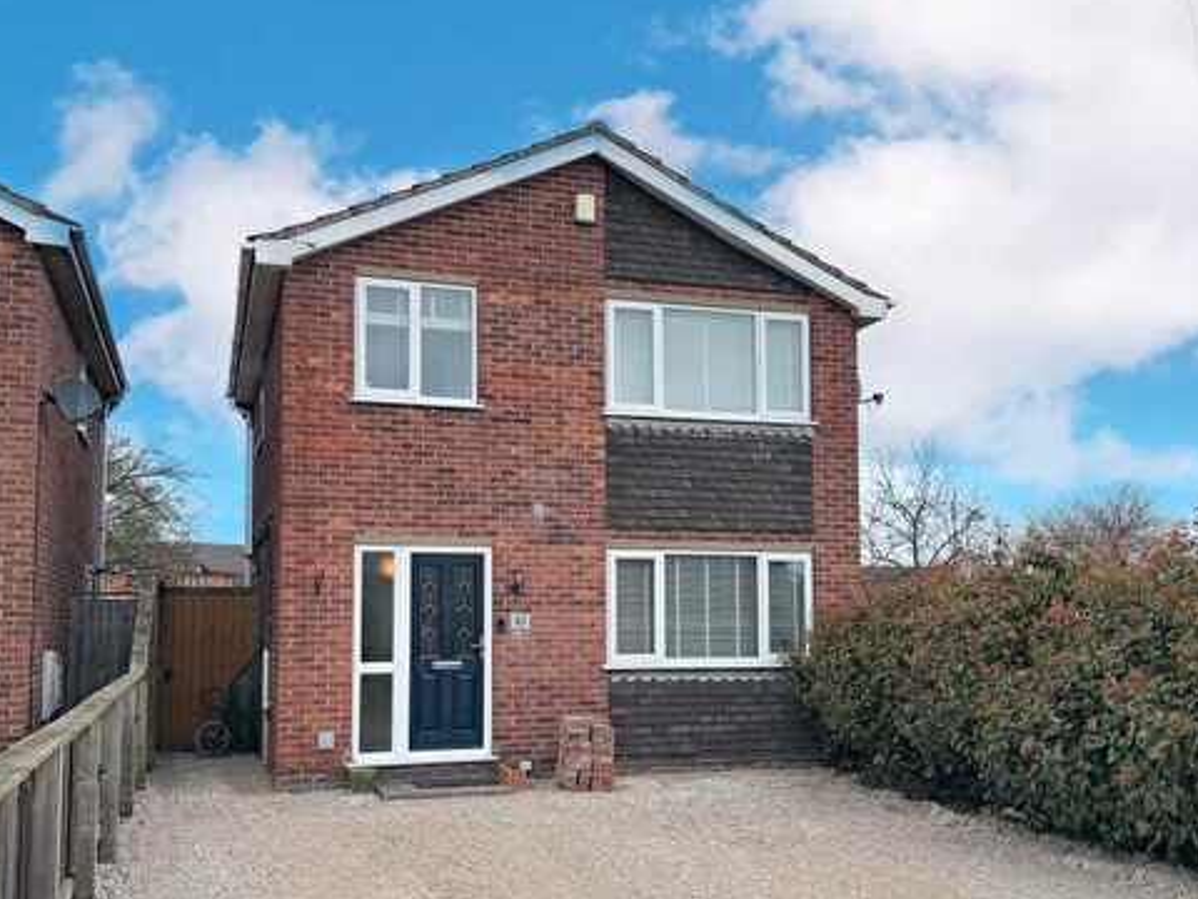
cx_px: 606
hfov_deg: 52.6
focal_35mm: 35
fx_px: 1211
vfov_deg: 40.6
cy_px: 521
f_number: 1.78
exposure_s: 1/967
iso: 80
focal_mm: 6.76
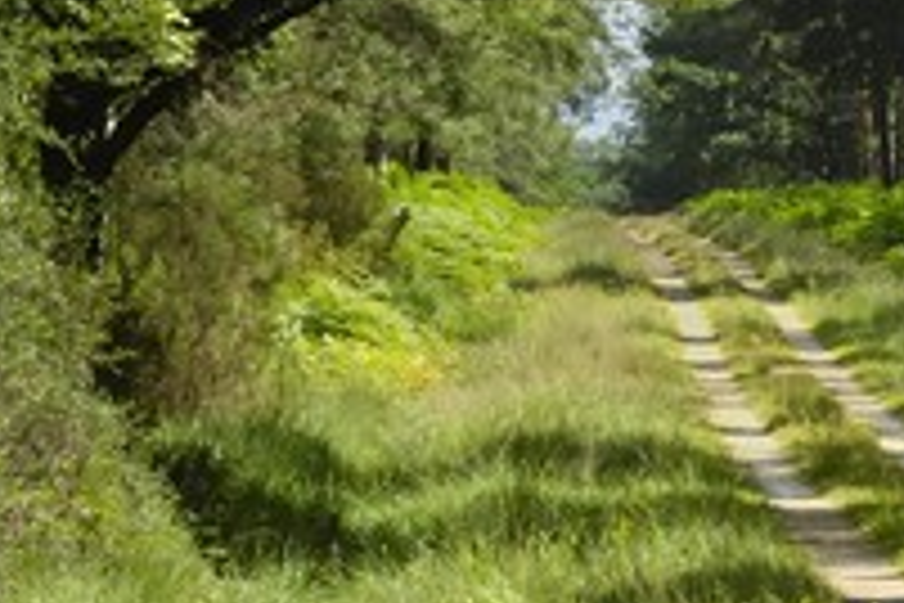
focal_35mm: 346
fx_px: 8688
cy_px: 63
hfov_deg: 5.9
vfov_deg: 4.0
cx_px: 897
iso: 100
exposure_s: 1/80
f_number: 7.1
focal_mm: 110
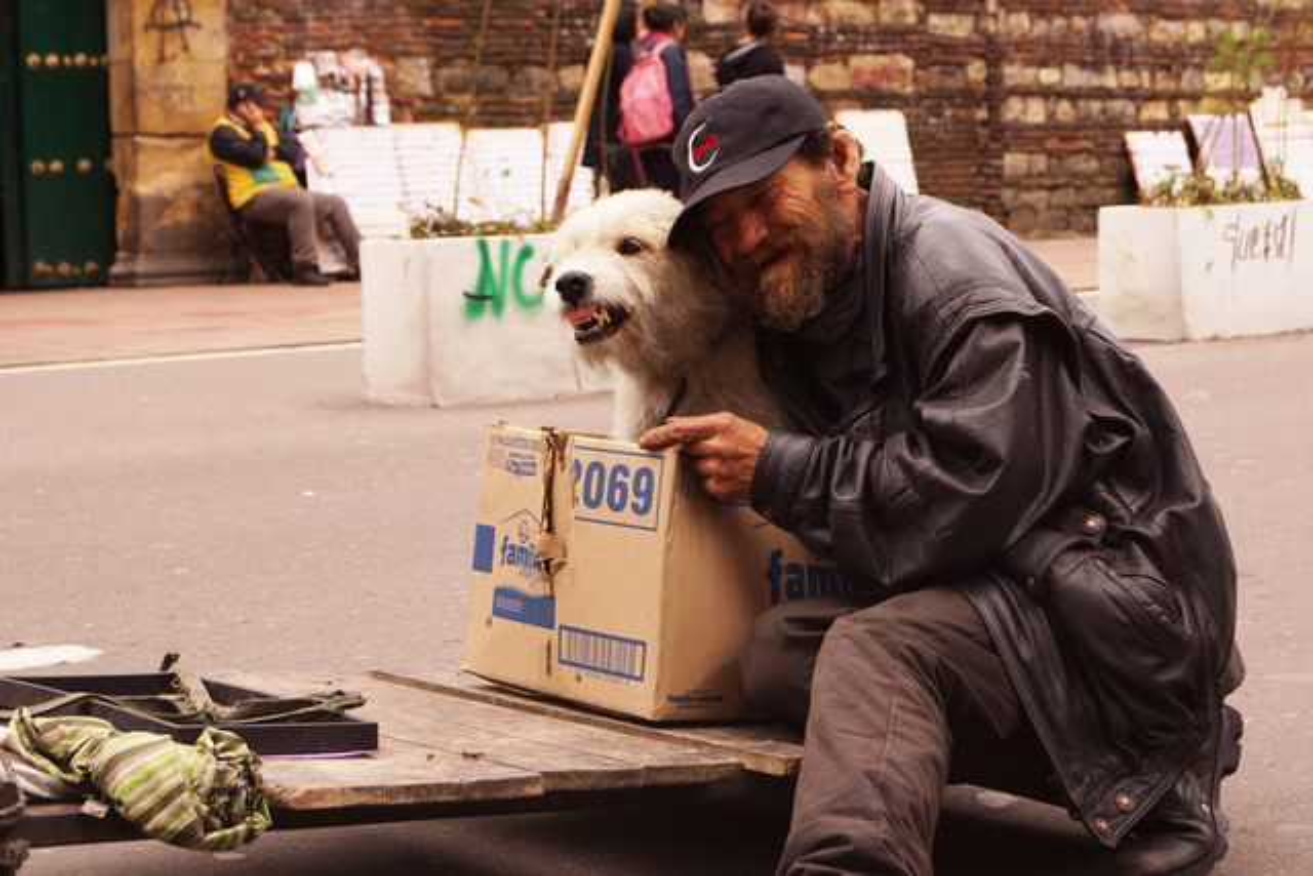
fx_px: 3009
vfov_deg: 16.6
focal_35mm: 82
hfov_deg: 24.6
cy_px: 438
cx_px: 656
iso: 100
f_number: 9
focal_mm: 55
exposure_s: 1/125
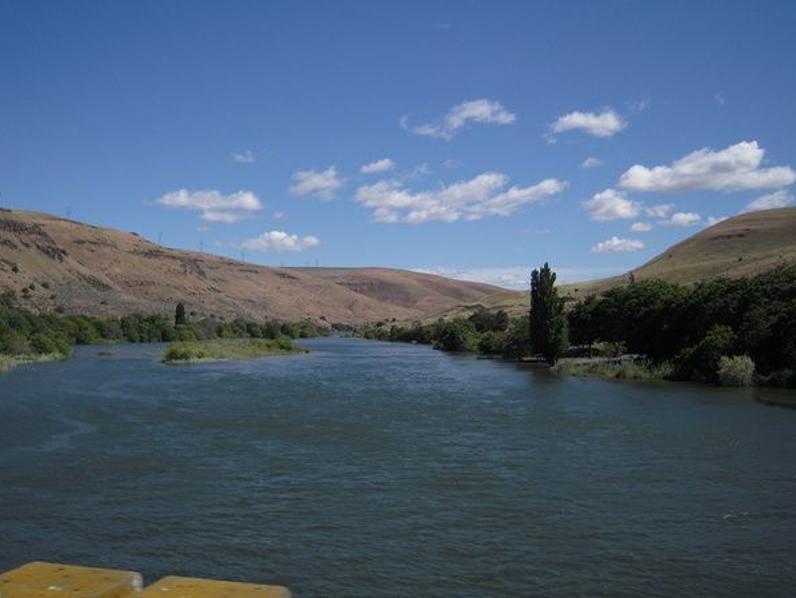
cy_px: 264
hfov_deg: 53.9
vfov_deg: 41.7
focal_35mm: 34
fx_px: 782
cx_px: 358
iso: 100
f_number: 5.4
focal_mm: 5
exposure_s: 1/640
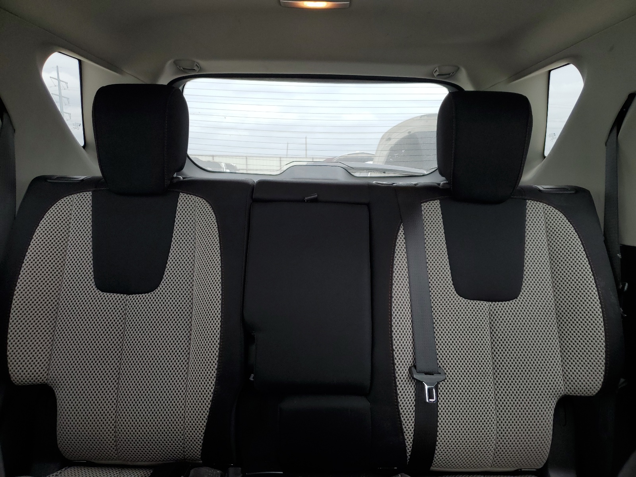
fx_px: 478
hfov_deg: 67.3
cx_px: 318
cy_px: 238
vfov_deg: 53.1
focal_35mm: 26
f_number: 1.5
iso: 50
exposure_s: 1/333
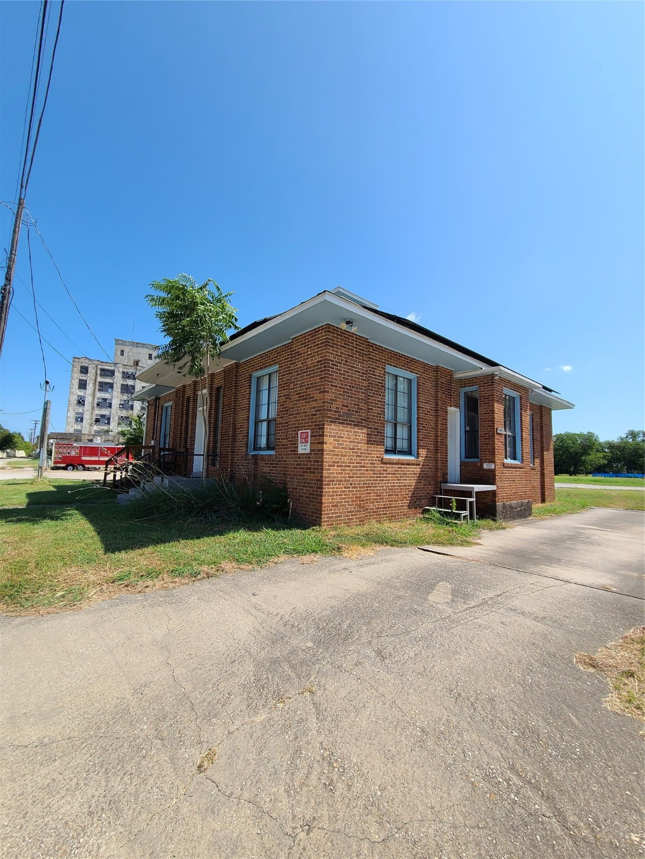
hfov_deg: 89.9
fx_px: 323
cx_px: 322
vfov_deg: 106.2
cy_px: 430
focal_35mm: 13
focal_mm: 2.2
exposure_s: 1/1358
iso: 50
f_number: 2.2
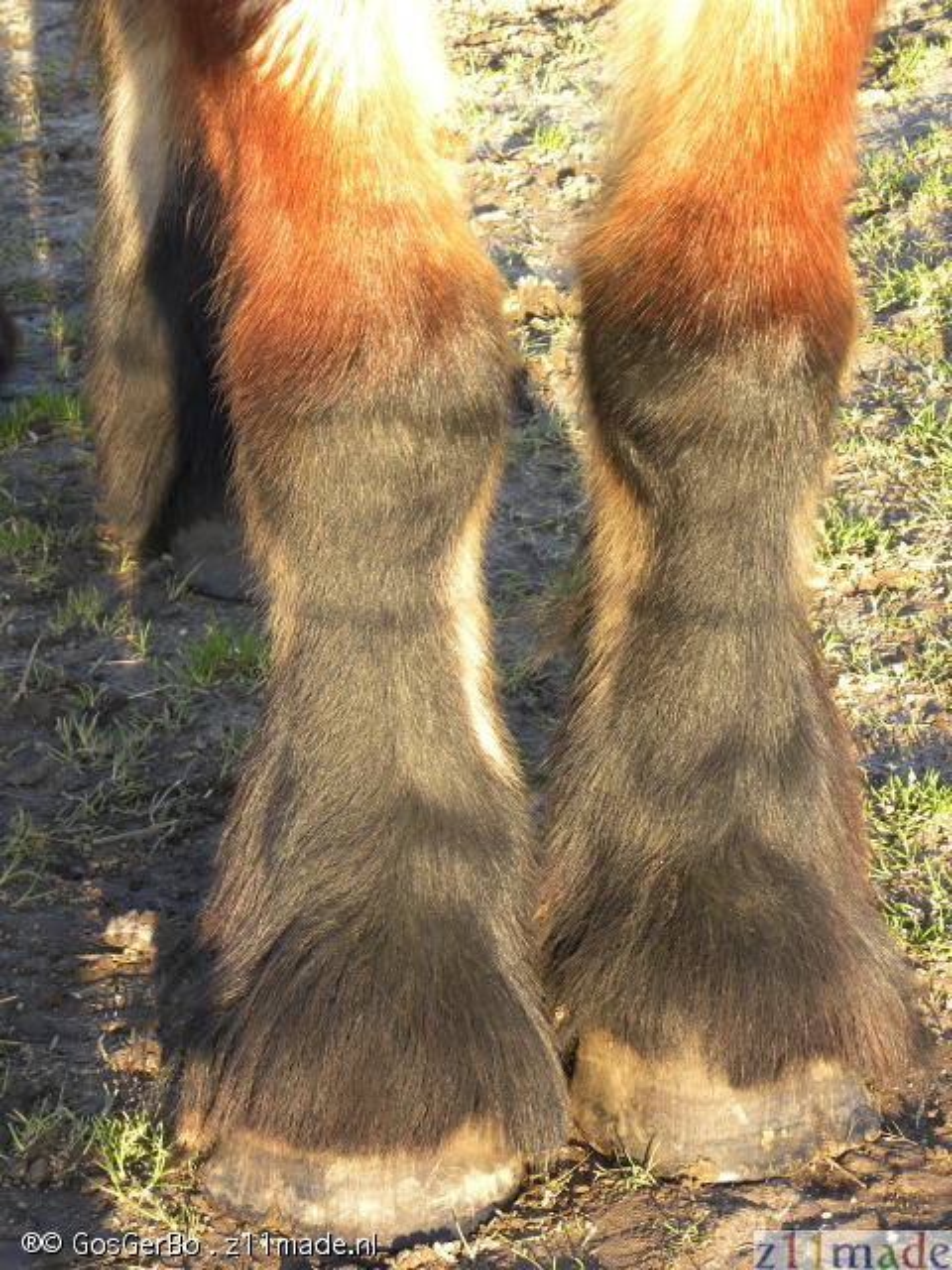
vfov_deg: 15.3
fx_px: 4730
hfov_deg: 11.5
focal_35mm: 129
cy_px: 635
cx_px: 476
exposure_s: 1/74.8
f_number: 4.5
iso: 110
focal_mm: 23
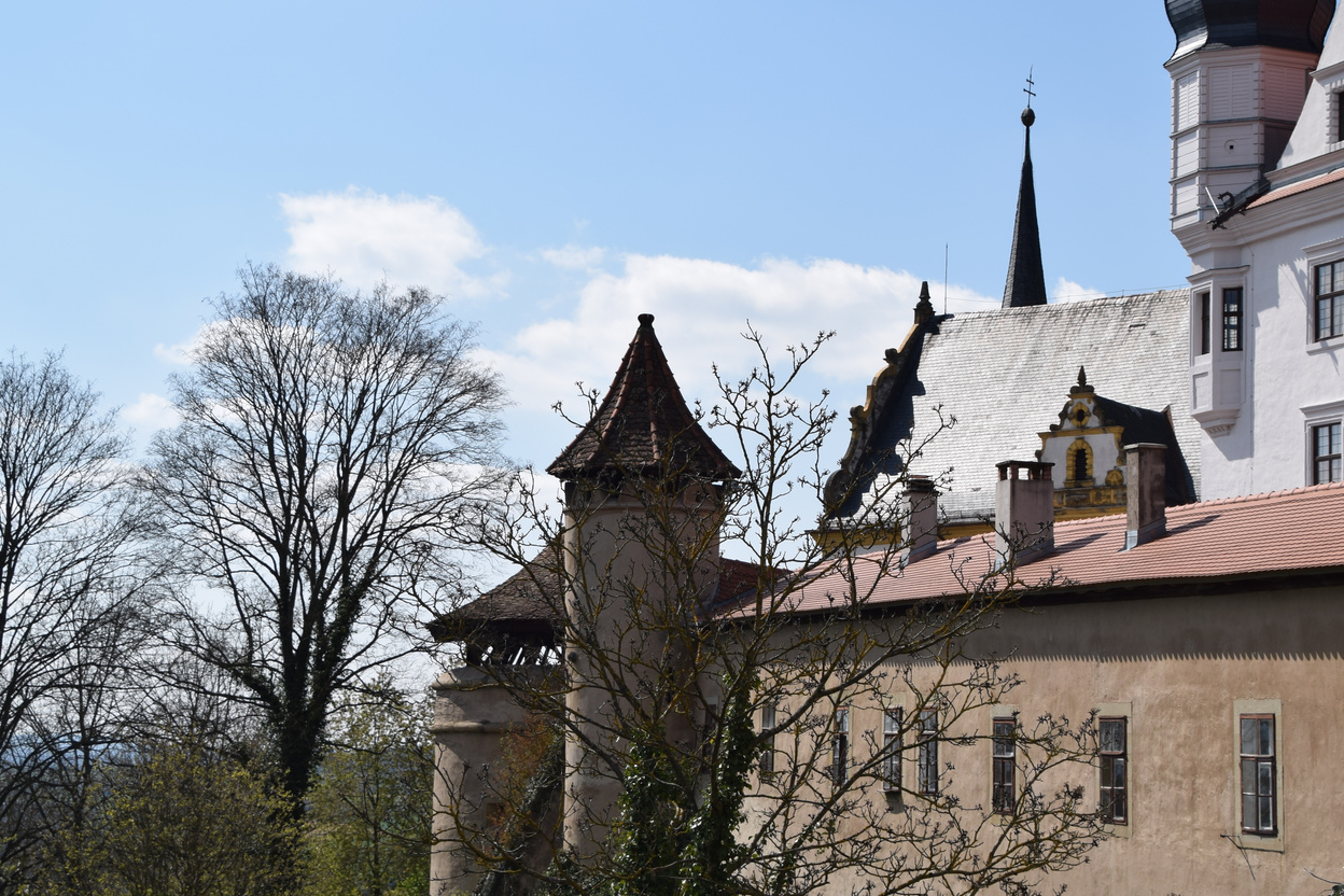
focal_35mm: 74
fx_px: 2762
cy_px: 339
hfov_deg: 27.3
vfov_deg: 18.4
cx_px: 807
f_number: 10
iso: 100
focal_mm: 38
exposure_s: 1/320
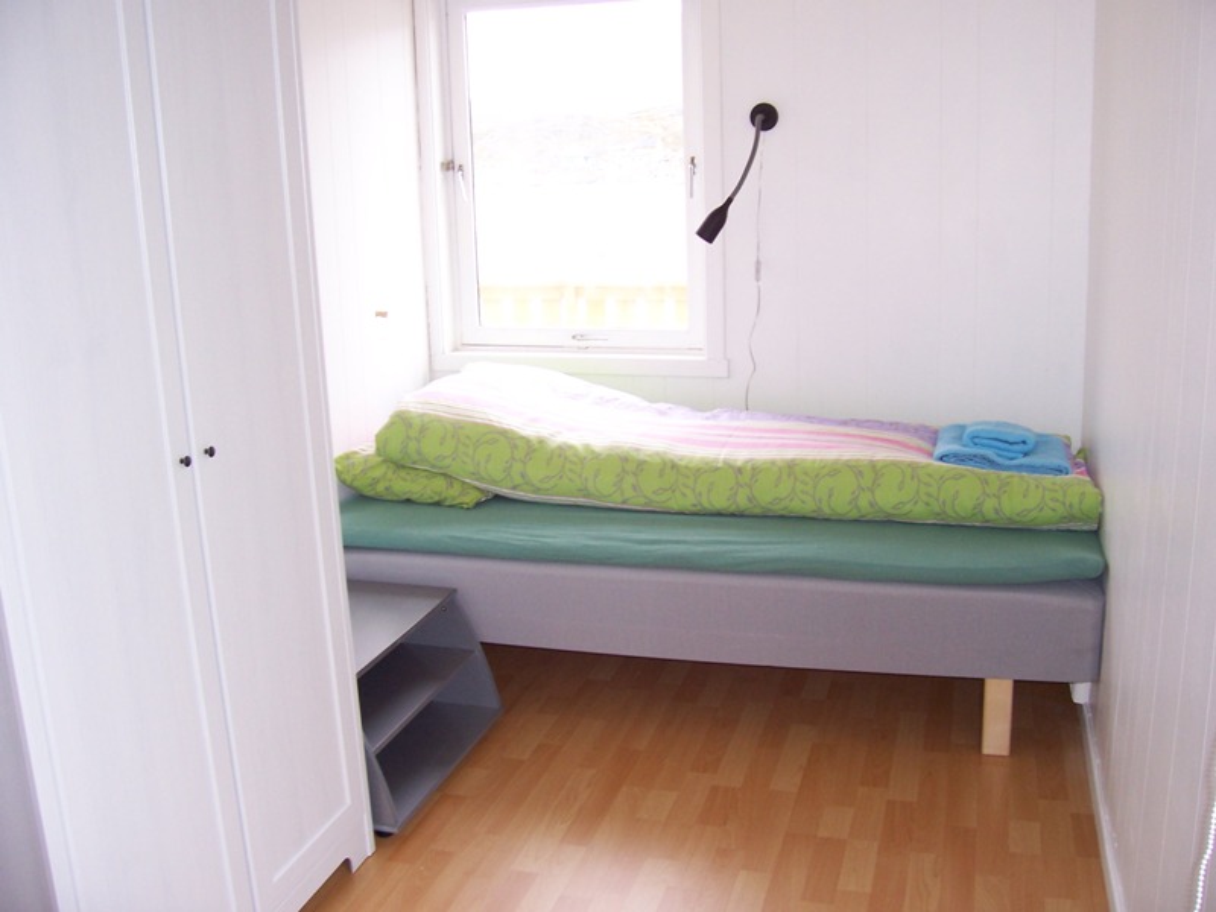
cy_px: 456
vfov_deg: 41.8
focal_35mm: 34
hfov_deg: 54.0
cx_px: 608
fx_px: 1194
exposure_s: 1/60
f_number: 2.7
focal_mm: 5.6
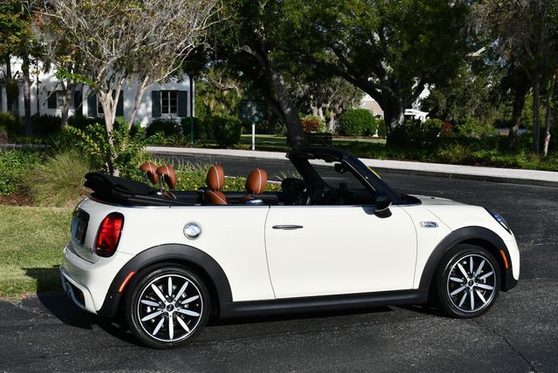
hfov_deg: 35.6
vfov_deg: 24.2
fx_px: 869
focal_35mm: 56
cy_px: 186
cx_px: 279
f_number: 9
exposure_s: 1/320
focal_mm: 28
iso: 100
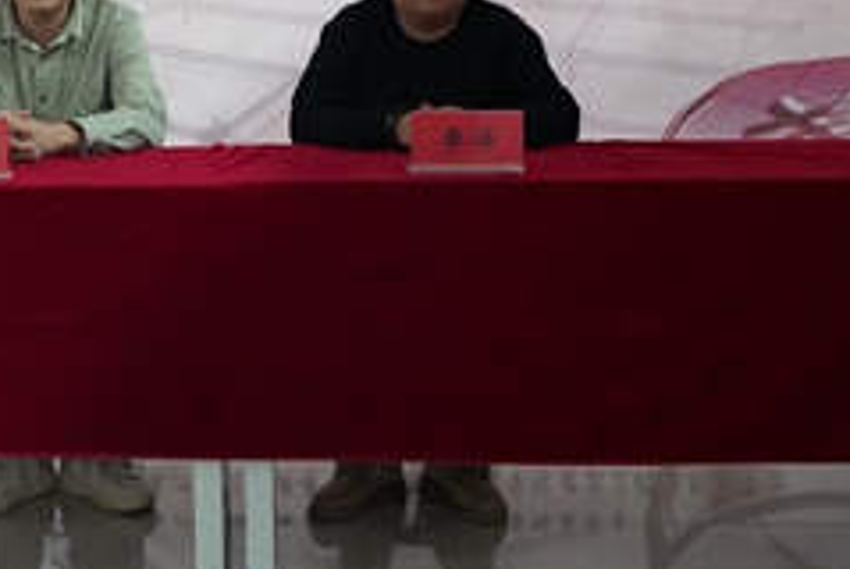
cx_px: 185
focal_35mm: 90
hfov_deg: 22.2
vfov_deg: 15.1
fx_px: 2137
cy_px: 107
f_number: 4
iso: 10000
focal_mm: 43.2
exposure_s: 1/160
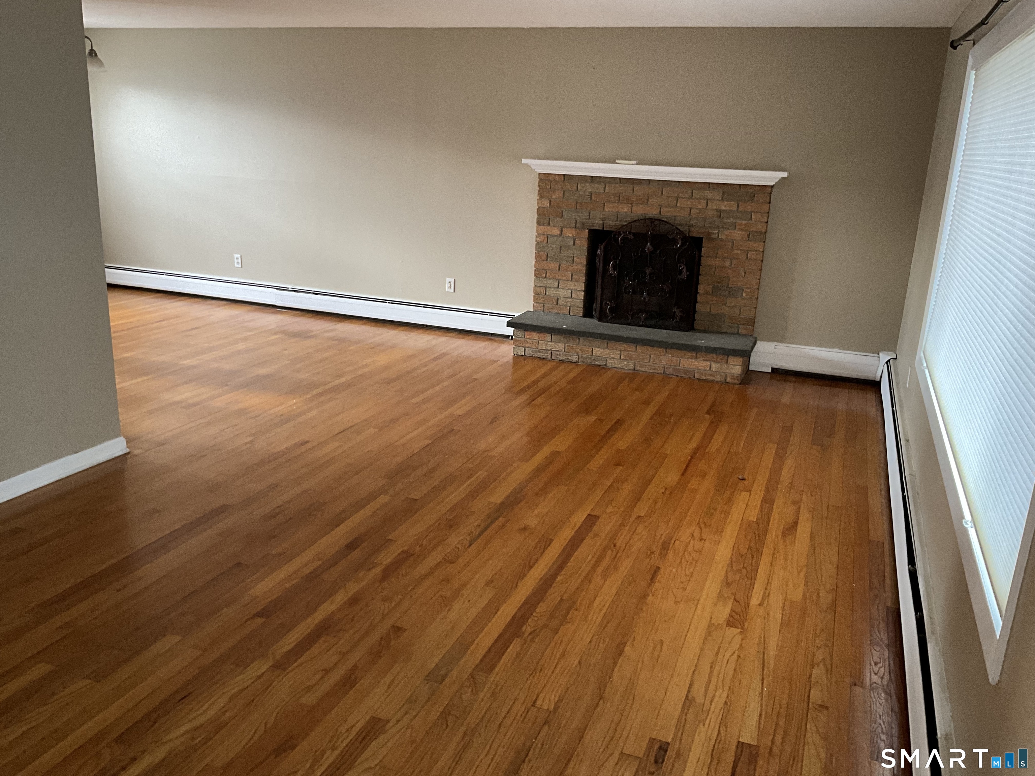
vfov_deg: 48.2
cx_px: 518
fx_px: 867
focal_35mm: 29
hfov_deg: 61.7
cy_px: 388
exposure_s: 1/60
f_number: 1.8
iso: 160
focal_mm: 3
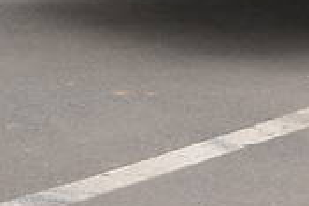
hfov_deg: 8.9
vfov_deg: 6.1
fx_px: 1881
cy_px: -244
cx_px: 579
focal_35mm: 219
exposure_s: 1/200
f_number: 10
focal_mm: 32
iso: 800
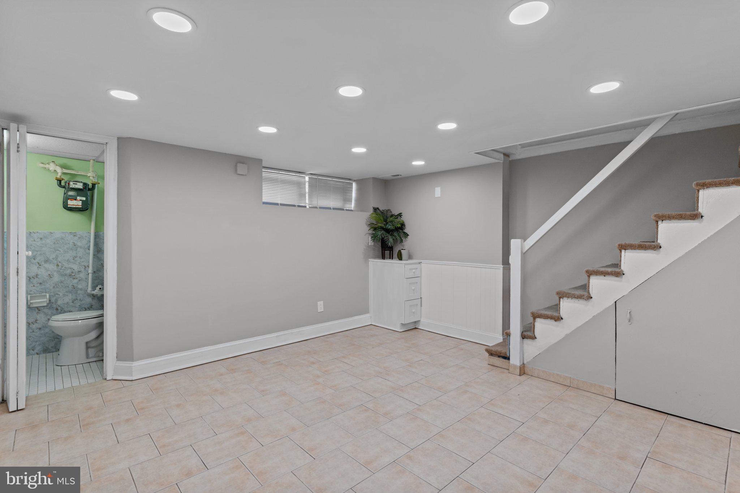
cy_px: 246
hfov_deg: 93.3
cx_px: 370
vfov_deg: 70.4
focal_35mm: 17
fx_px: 349
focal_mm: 17
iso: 640
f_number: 8
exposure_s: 1/30
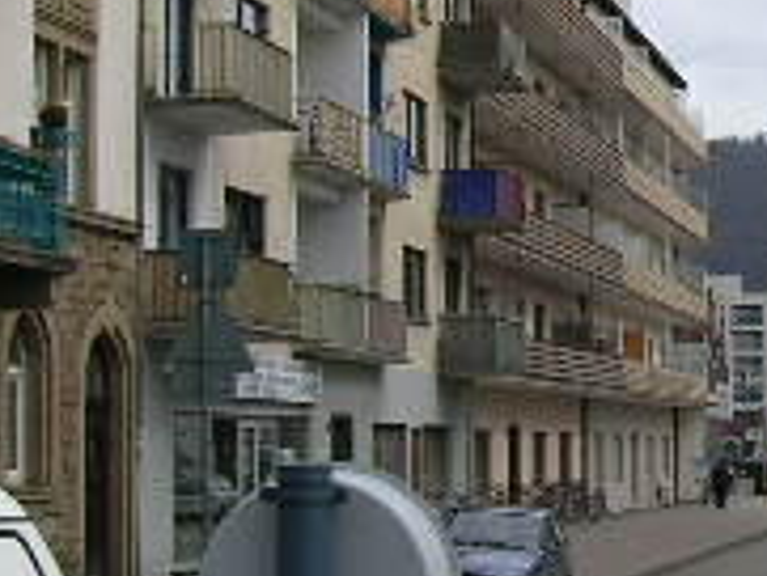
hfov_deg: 15.8
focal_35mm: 120
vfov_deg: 12.4
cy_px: 237
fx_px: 2661
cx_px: 898
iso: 50
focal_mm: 5.7
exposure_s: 1/362
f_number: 4.9
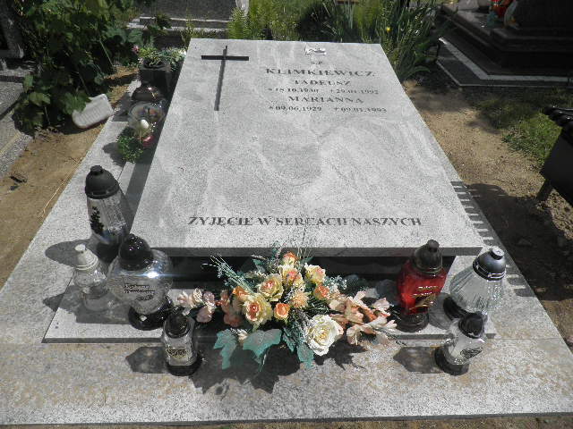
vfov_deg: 56.8
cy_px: 214
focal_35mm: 24
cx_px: 286
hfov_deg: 71.6
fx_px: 397
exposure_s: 1/400
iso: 64
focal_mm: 4.3
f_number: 8.3
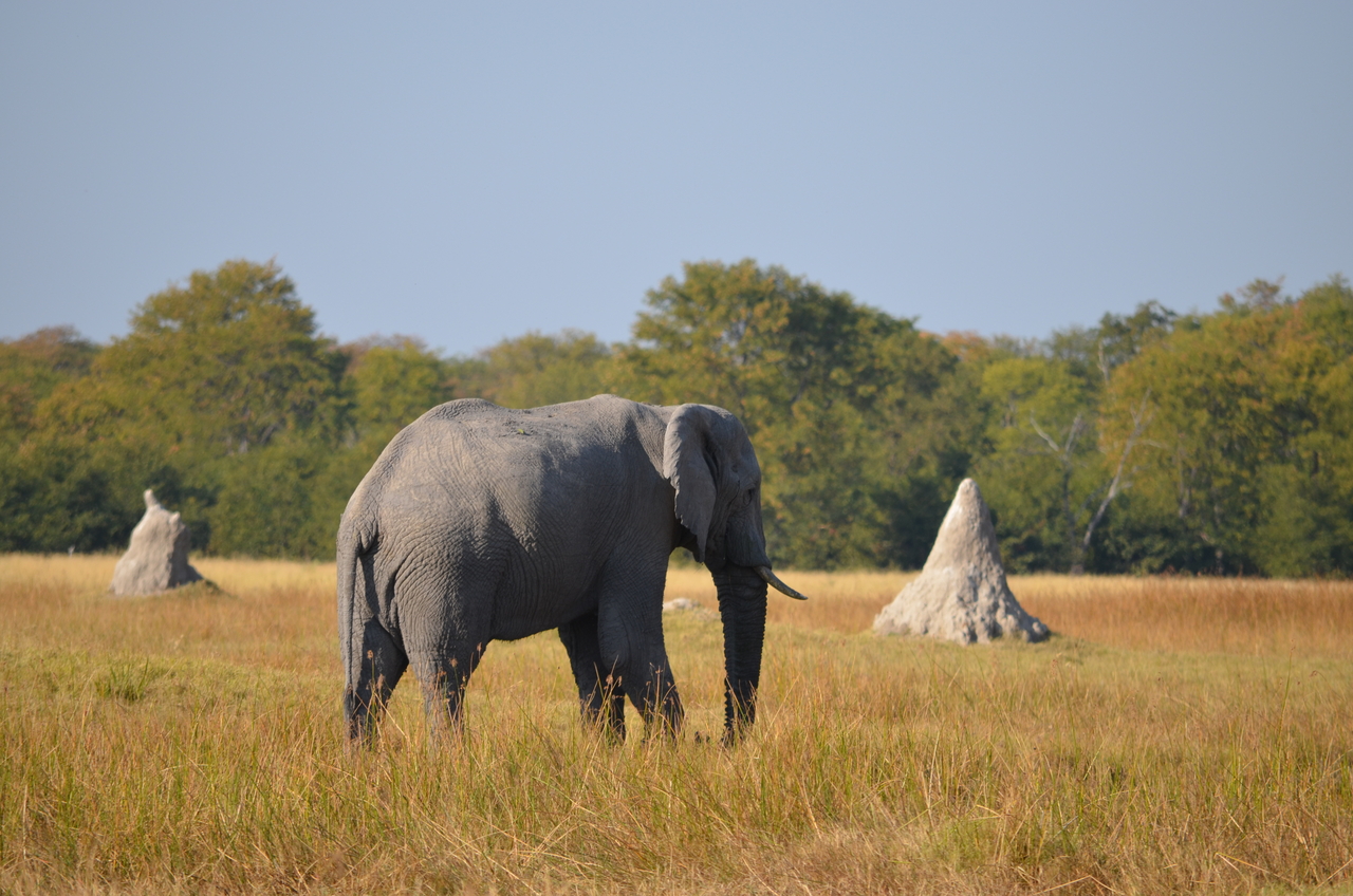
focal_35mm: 420
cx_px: 676
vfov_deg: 3.3
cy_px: 448
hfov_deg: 4.9
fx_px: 15753
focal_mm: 280
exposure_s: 1/640
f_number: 6.3
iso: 200
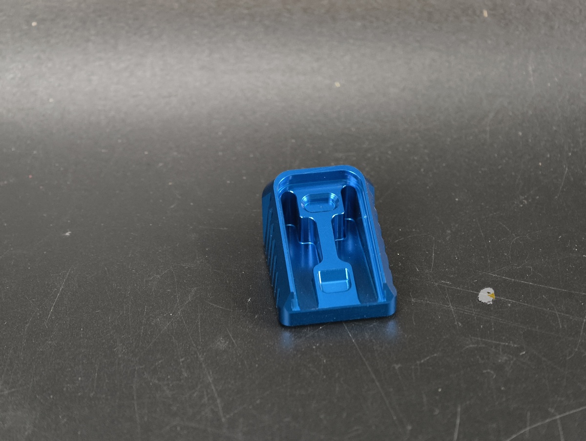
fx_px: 1441
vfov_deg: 17.4
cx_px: 293
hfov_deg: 23.0
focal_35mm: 85
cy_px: 220
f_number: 2.67
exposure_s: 1/15
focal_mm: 22.48
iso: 1554
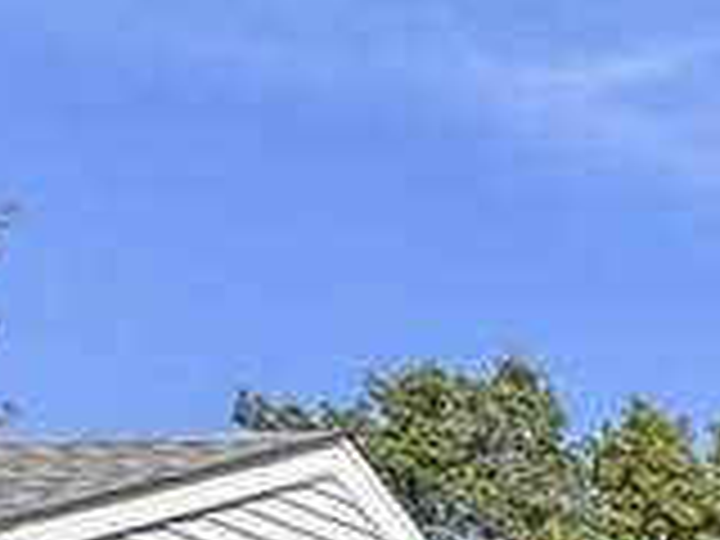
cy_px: 1184
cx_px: 2565
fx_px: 2330
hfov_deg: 9.4
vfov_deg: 11.5
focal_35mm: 112
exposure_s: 1/657
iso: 40
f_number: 2.2
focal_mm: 2.22
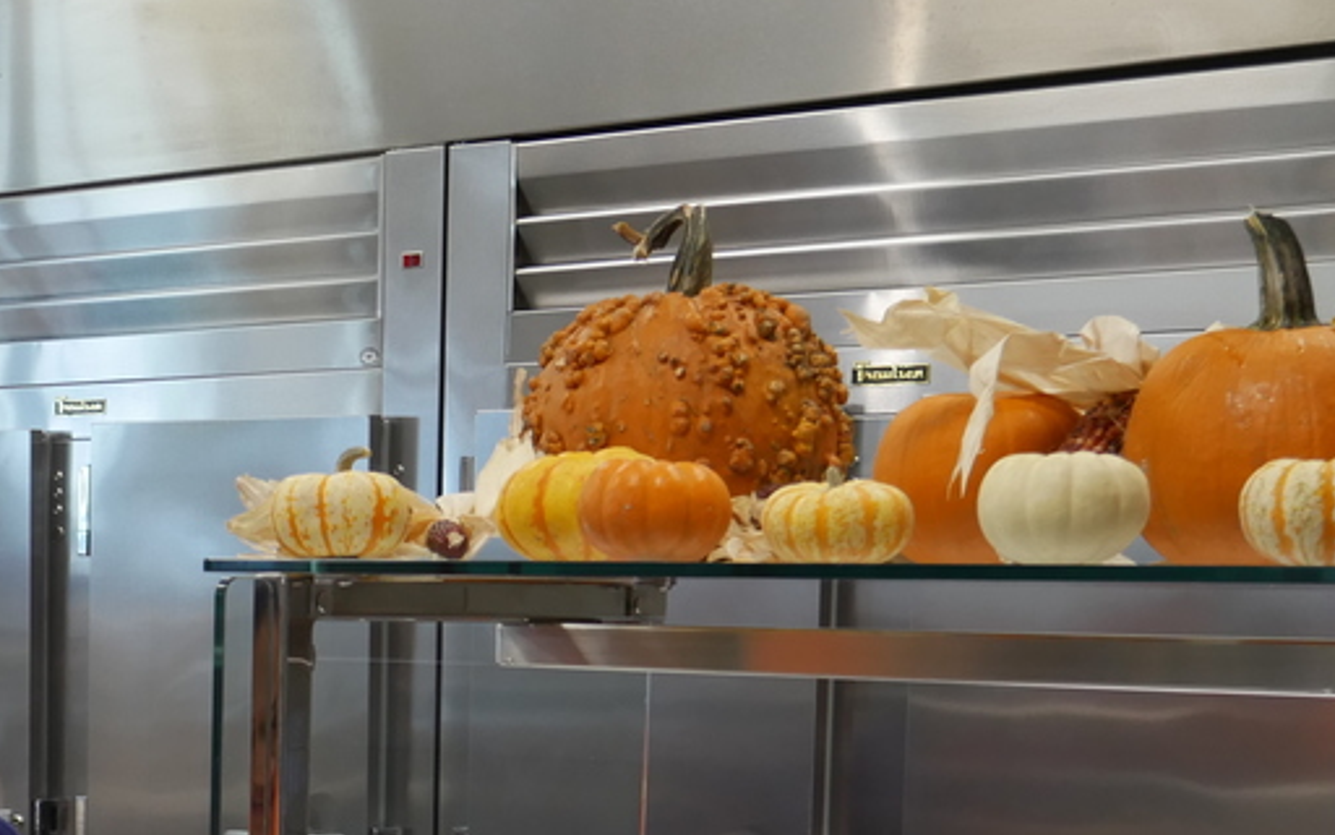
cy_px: 902
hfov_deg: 22.7
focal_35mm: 89
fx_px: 3238
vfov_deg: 14.4
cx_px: 107
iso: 800
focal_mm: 21
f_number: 4.6
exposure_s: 1/60
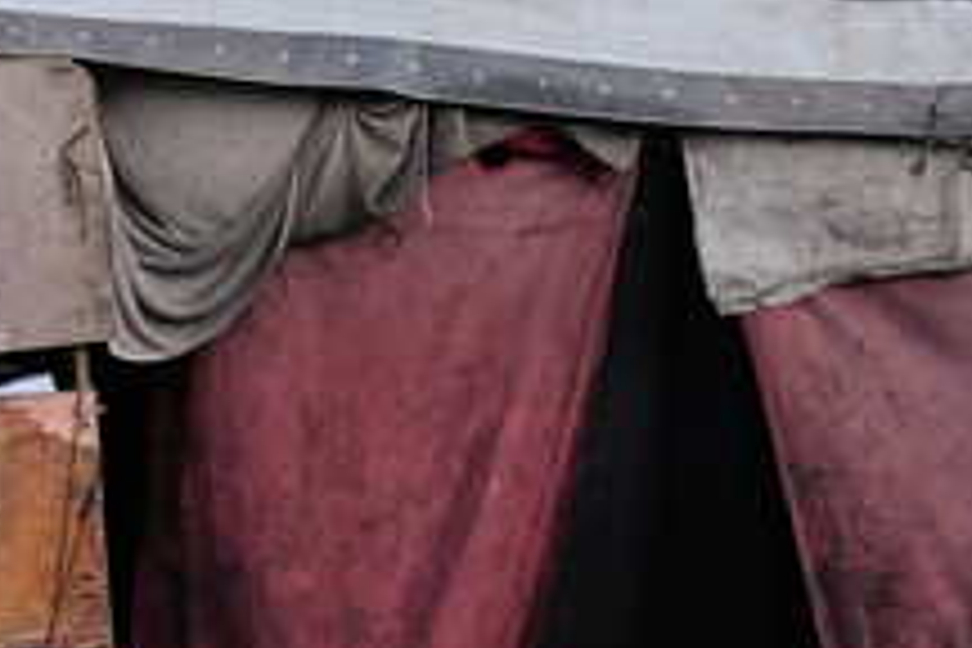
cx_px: -216
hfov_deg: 17.1
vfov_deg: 11.2
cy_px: 1172
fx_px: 3078
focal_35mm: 114
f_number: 1.4
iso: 800
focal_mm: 16
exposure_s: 1/200
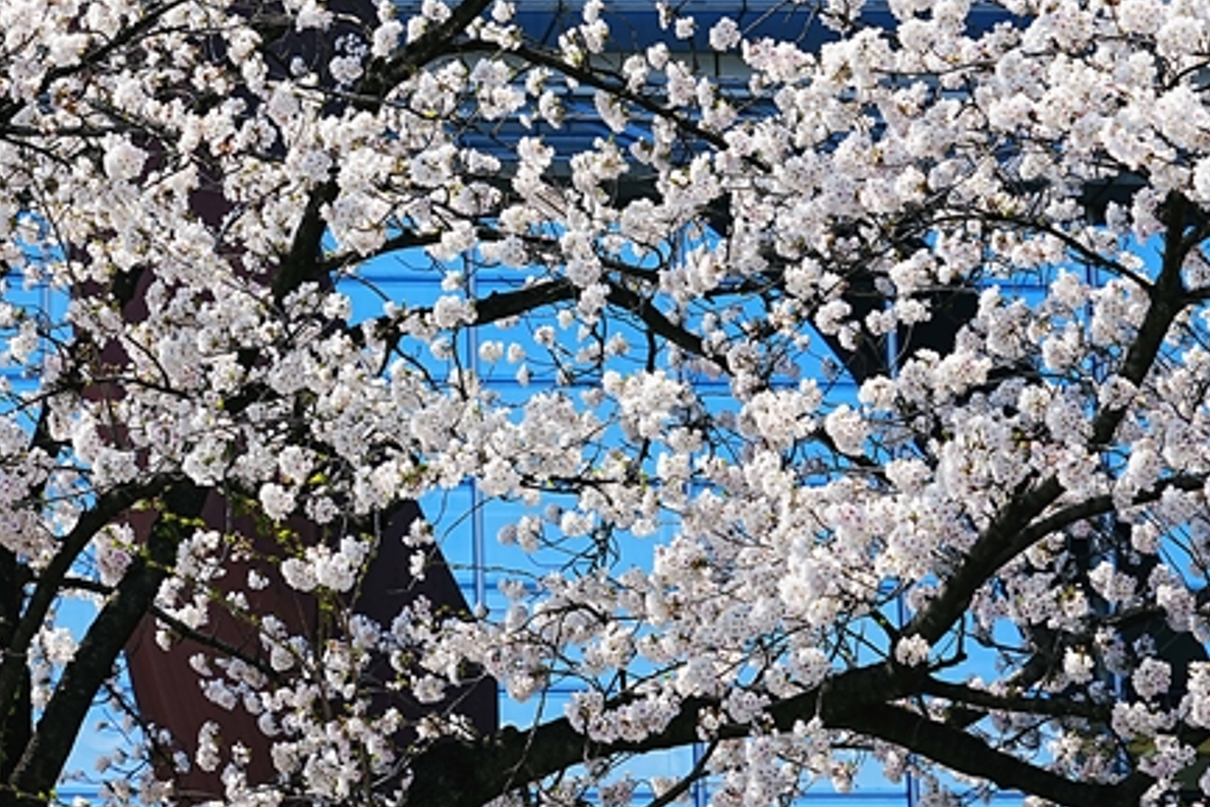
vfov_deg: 10.3
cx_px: 129
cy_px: 381
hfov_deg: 15.2
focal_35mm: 133
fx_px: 4472
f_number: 7.1
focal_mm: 72
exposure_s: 1/250
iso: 100
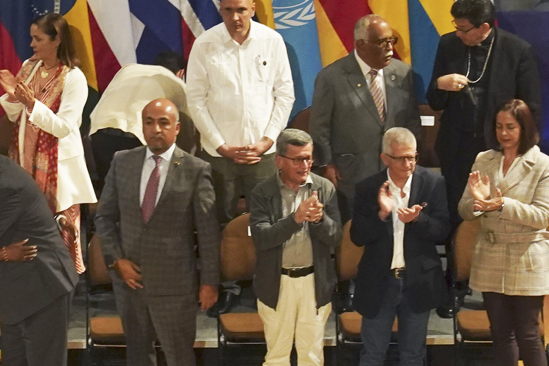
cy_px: 142
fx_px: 4255
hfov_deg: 7.3
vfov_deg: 4.9
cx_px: -27
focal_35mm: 279
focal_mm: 70
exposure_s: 1/80
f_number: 8
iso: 3200
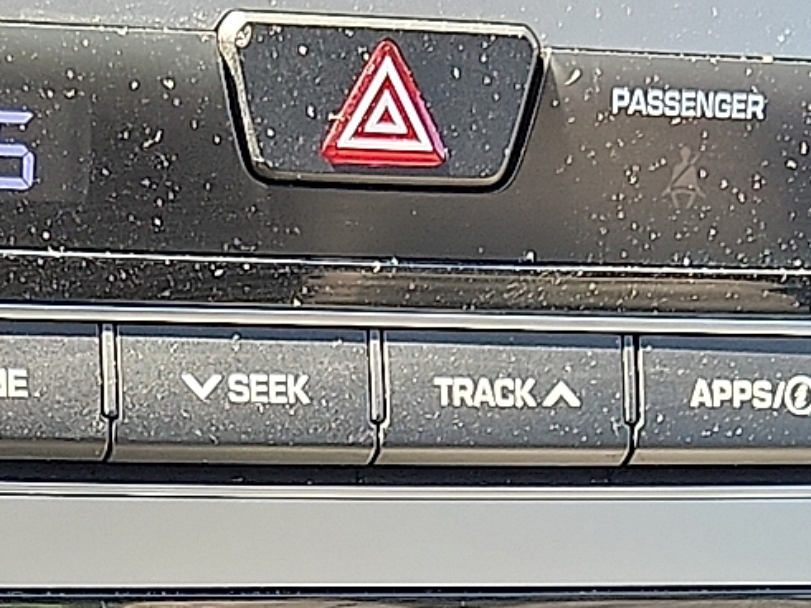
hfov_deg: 25.8
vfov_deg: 17.7
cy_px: 891
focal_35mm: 75
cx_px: 236
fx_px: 1757
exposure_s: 1/59.2
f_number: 1.8
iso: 81
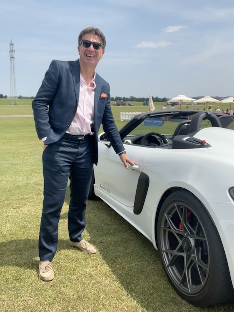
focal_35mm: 30
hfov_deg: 46.8
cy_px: 156
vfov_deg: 59.9
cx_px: 117
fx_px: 270
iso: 32
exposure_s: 1/1458
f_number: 2.2
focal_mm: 2.71
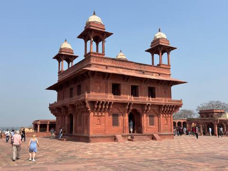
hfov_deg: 52.6
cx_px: 114
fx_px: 231
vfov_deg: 40.7
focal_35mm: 35
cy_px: 86
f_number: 1.78
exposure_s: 1/6849
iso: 100
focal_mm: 6.76
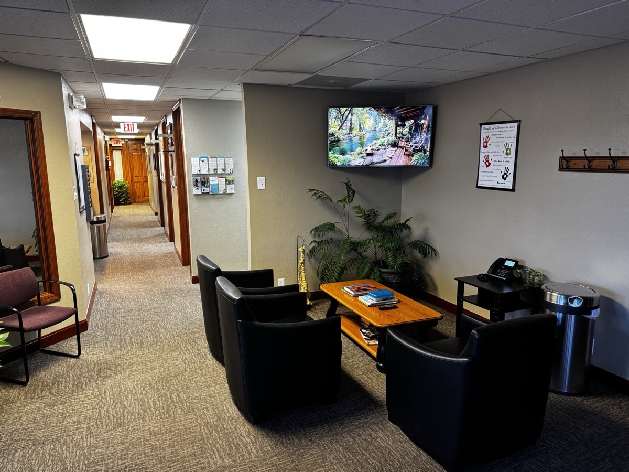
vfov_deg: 56.8
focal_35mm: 24
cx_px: 314
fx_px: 436
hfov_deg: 71.6
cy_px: 236
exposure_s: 1/60
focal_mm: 6.76
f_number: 1.78
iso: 320
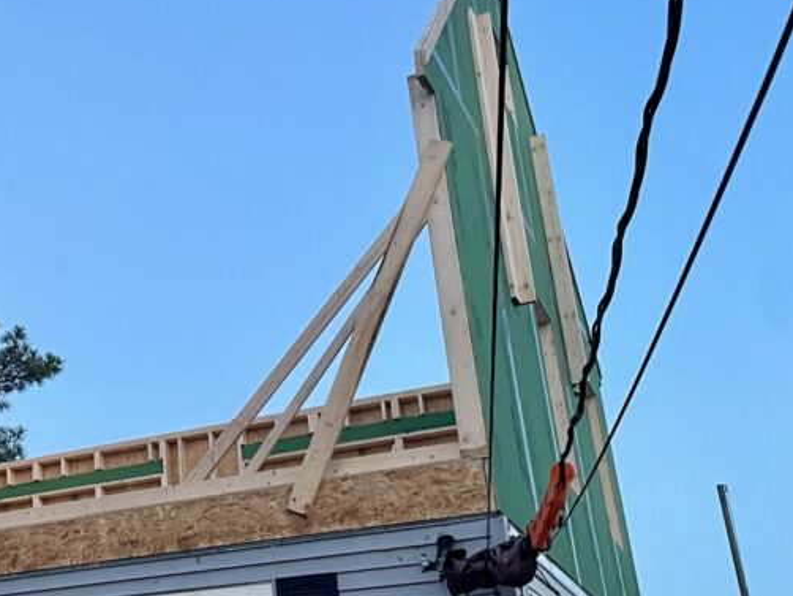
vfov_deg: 27.5
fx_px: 1215
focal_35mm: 53
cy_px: 356
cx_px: 43
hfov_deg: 33.7
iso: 500
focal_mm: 4.2
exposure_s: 1/60
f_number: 1.6
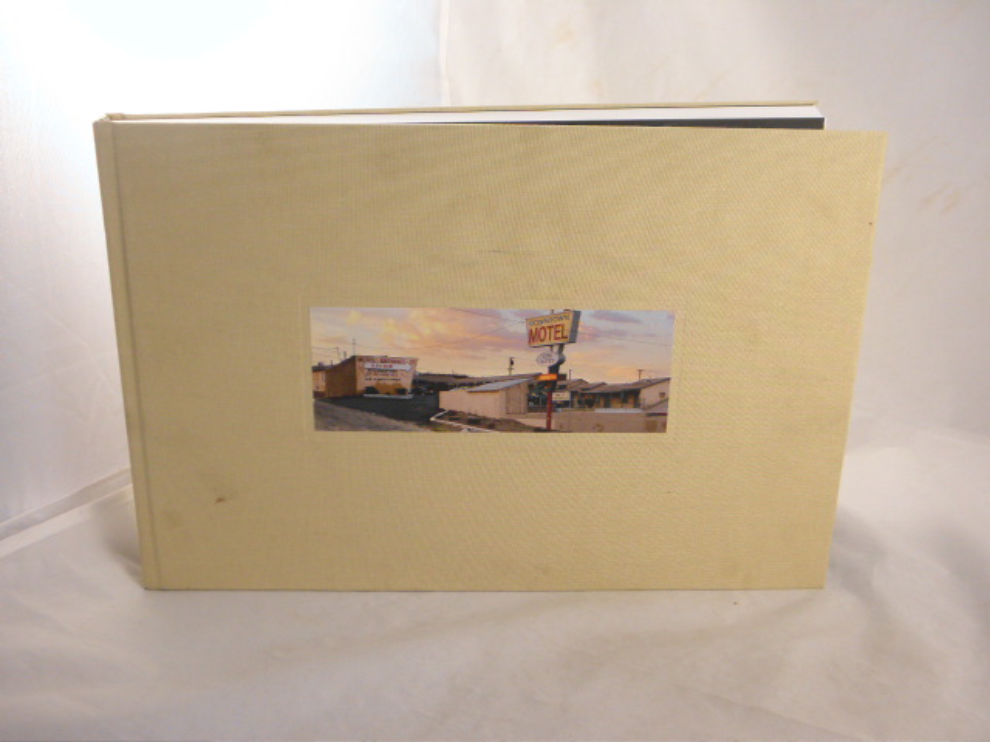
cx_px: 495
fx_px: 1087
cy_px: 371
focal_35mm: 38
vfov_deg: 37.7
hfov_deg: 49.0
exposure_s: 1/40
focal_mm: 6.8
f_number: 3.7
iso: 100
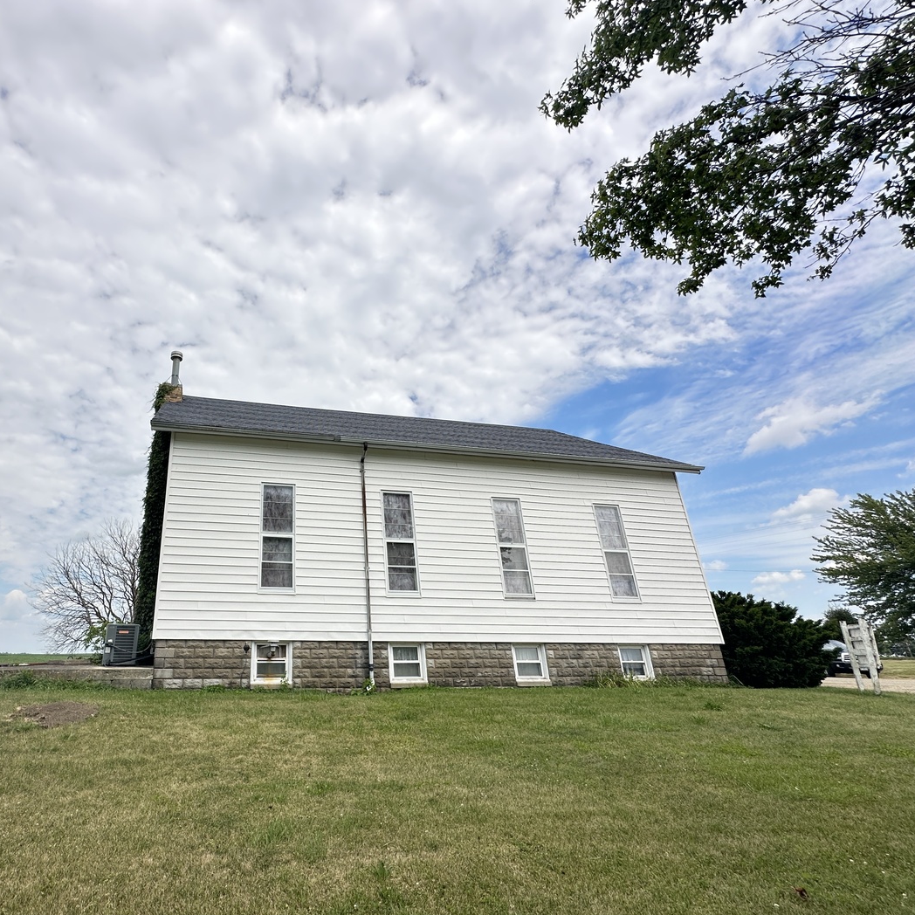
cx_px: 299
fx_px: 508
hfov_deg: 80.9
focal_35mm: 17
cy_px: 471
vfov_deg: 83.9
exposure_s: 1/1072
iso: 40
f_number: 2.2
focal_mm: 2.22
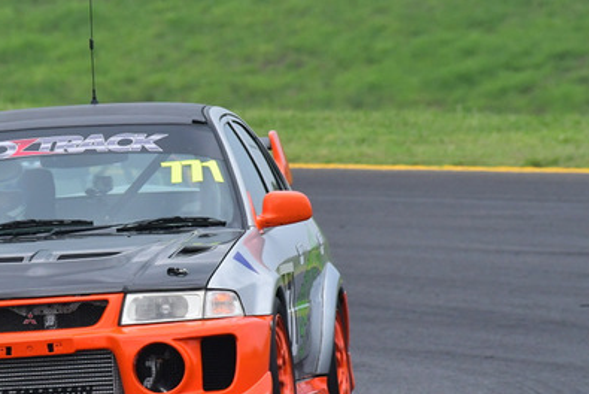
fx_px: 20891
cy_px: 172
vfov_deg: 1.1
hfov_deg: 1.6
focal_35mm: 1276
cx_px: 3
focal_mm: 420
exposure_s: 1/640
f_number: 10
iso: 1000
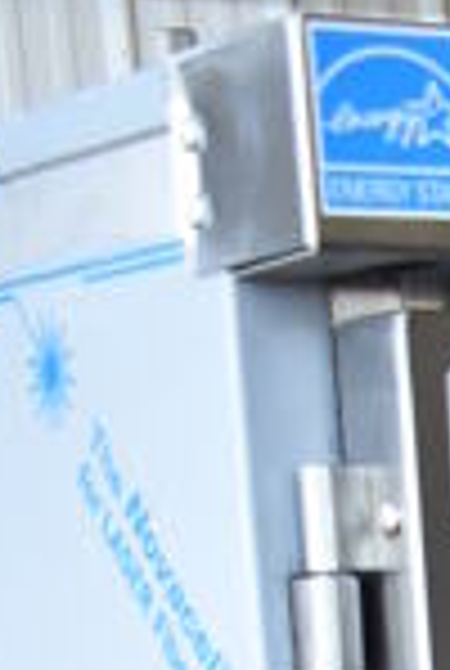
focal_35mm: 165
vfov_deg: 10.0
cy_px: 1850
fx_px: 3079
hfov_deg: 7.8
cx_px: 1089
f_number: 3.5
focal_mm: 18
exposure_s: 1/200
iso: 800
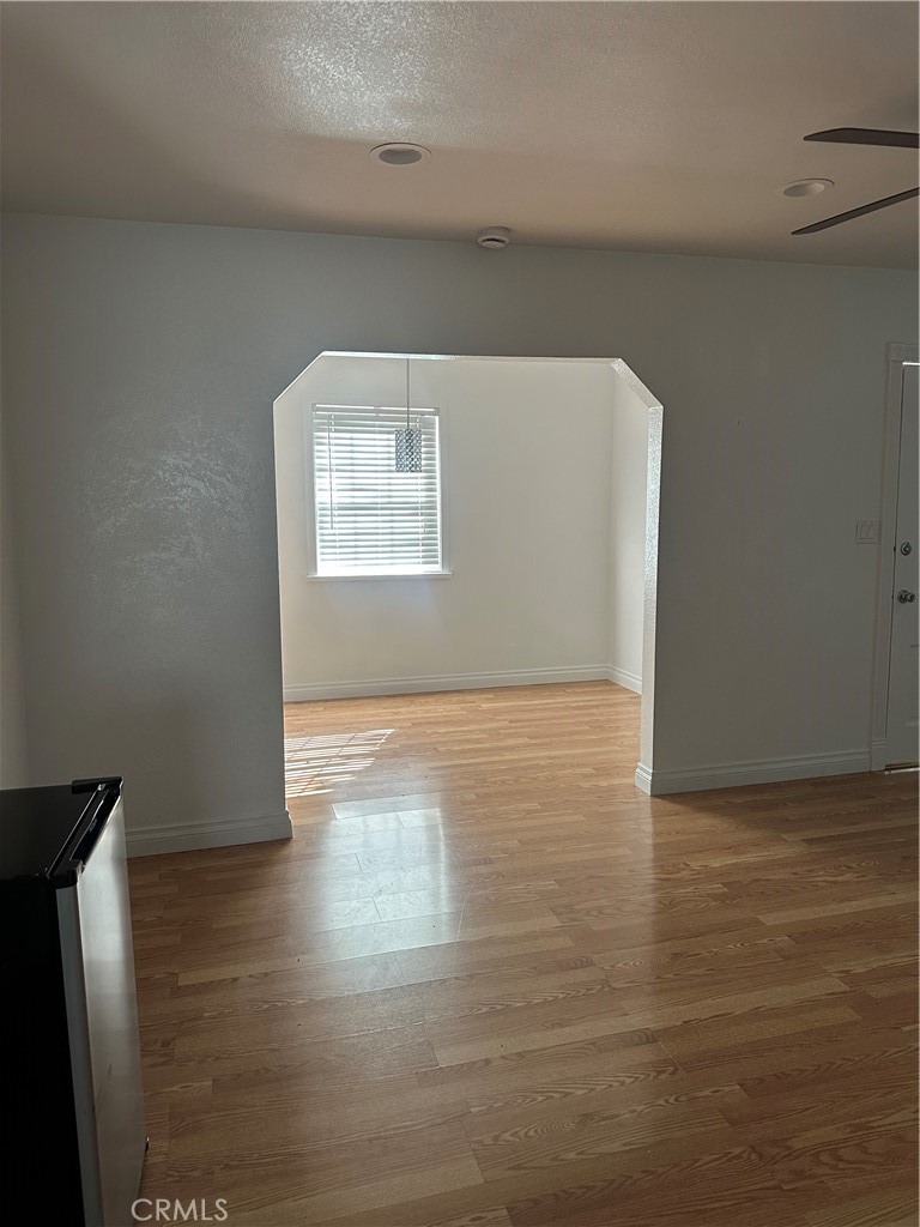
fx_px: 850
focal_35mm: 24
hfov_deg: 56.8
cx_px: 460
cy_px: 614
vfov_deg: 71.6
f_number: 1.78
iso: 250
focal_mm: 6.86
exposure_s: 1/67
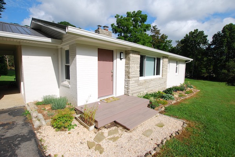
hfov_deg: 94.9
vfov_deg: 72.2
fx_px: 108
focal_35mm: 16
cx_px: 118
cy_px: 78
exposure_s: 1/500
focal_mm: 11
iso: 100
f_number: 5.6
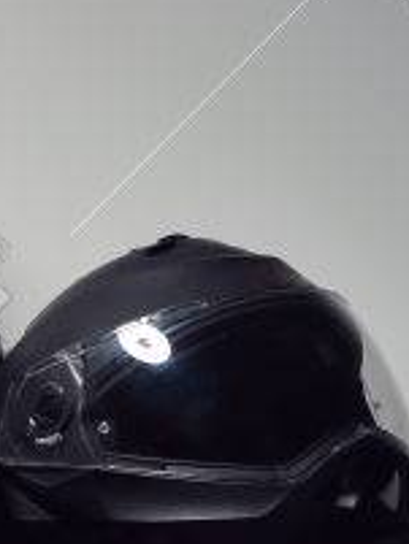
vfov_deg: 8.5
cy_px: 917
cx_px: -229
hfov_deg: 6.5
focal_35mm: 224
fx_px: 3525
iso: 100
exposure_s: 1/160
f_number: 8
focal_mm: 36
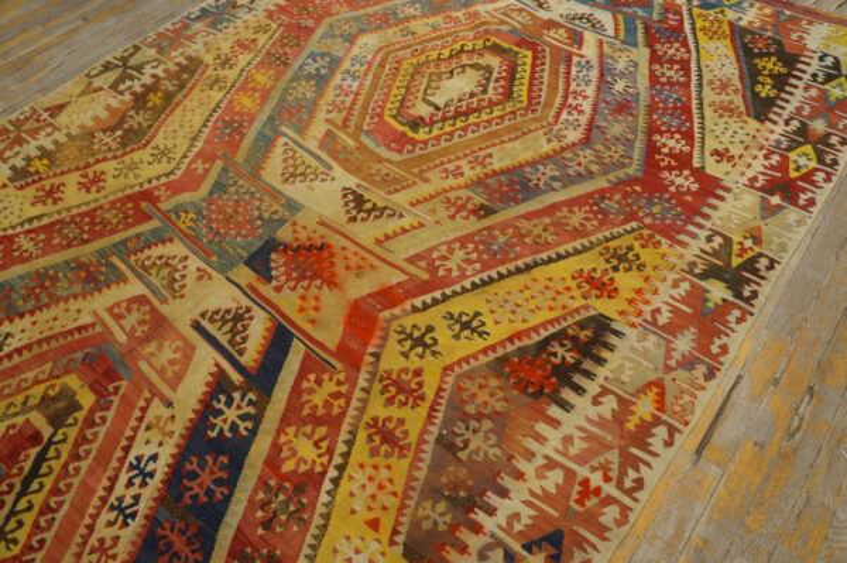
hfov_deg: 67.4
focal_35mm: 27
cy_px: 282
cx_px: 424
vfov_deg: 47.9
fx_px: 635
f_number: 4
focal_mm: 18
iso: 640
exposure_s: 1/60
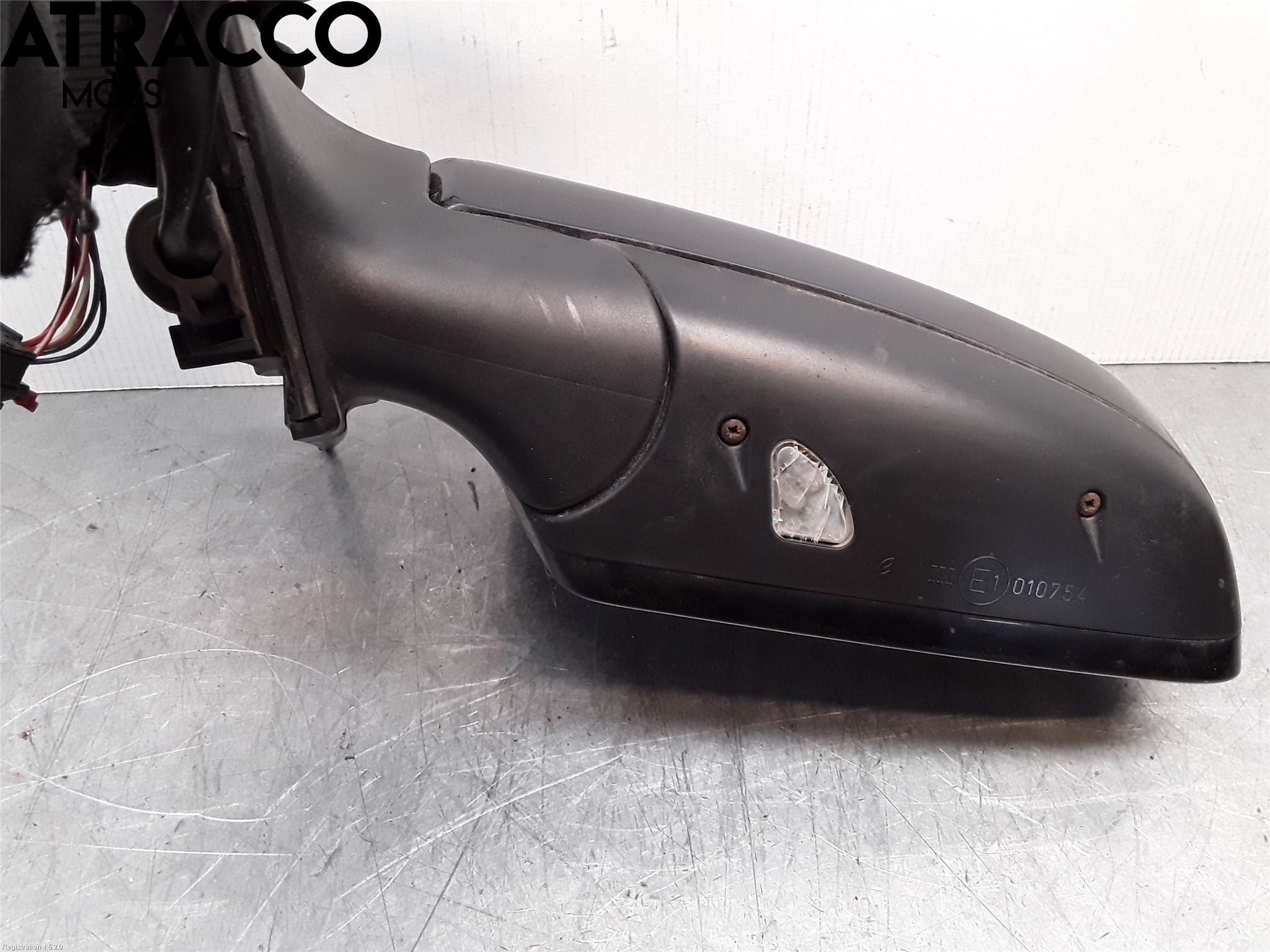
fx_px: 1027
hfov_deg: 63.4
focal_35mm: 28
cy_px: 476
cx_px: 635
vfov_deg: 49.7
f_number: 1.9
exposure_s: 1/100
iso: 100
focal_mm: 2.91
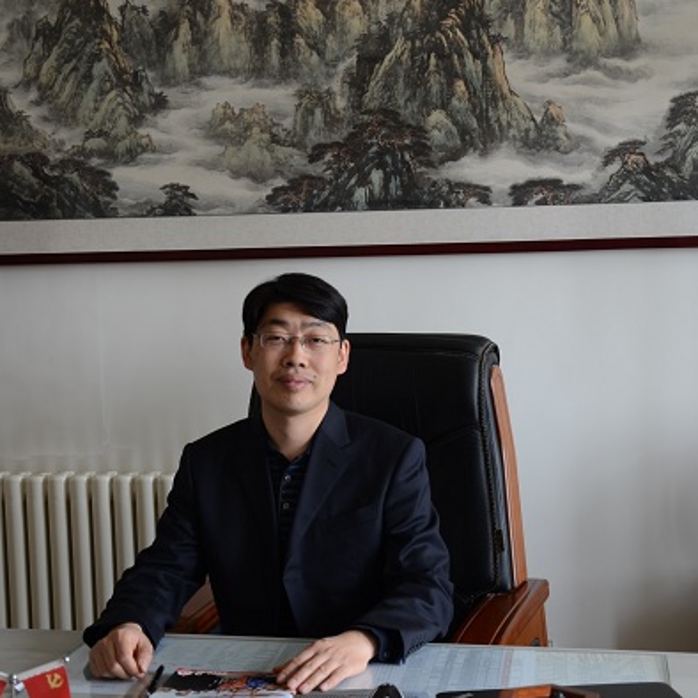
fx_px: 1414
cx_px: 372
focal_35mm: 62
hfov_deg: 27.7
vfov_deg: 27.7
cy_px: 350
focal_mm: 32
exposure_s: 1/8
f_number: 4.2
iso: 100
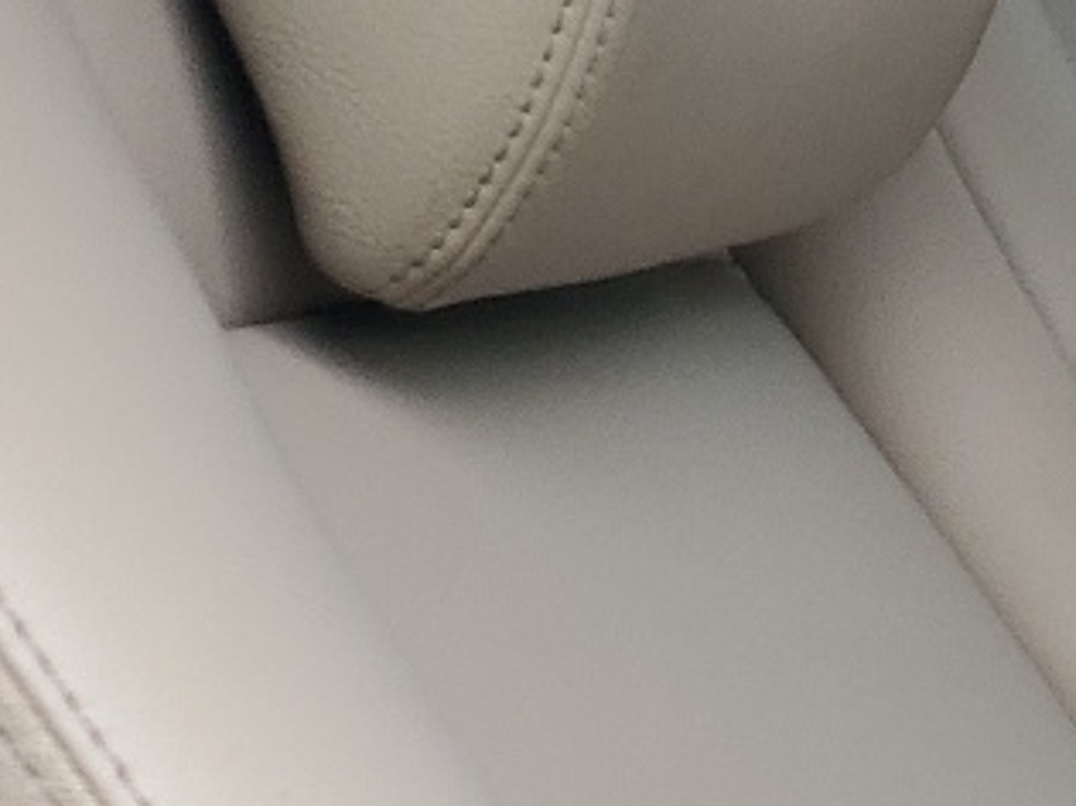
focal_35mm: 132
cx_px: 2272
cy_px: 577
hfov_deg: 12.7
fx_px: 4102
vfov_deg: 11.2
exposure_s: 1/125
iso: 50
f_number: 1.5
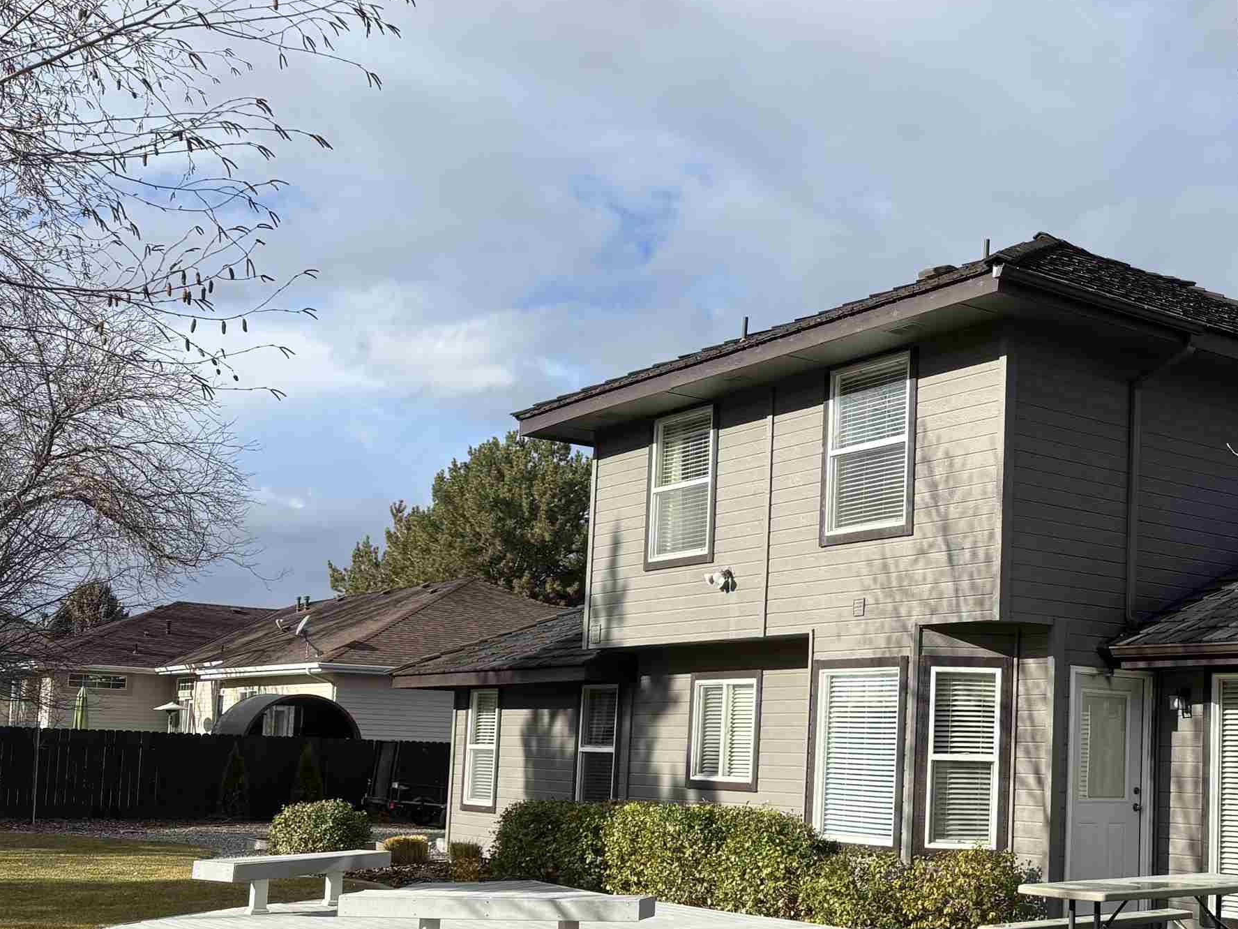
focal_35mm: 45
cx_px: 1070
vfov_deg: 31.9
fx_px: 1609
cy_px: 621
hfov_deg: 39.6
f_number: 1.6
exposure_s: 1/2747
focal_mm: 5.96
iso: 50
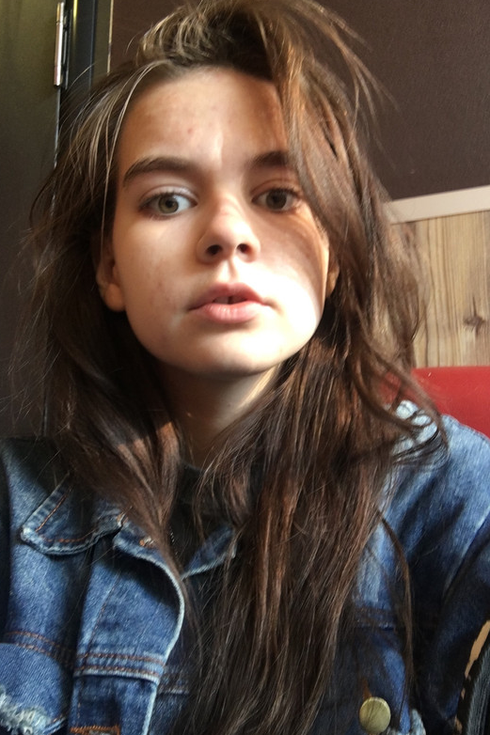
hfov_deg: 39.9
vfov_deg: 57.2
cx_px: 230
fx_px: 674
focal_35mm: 33
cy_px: 372
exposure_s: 1/25
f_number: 2.2
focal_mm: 2.65
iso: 40
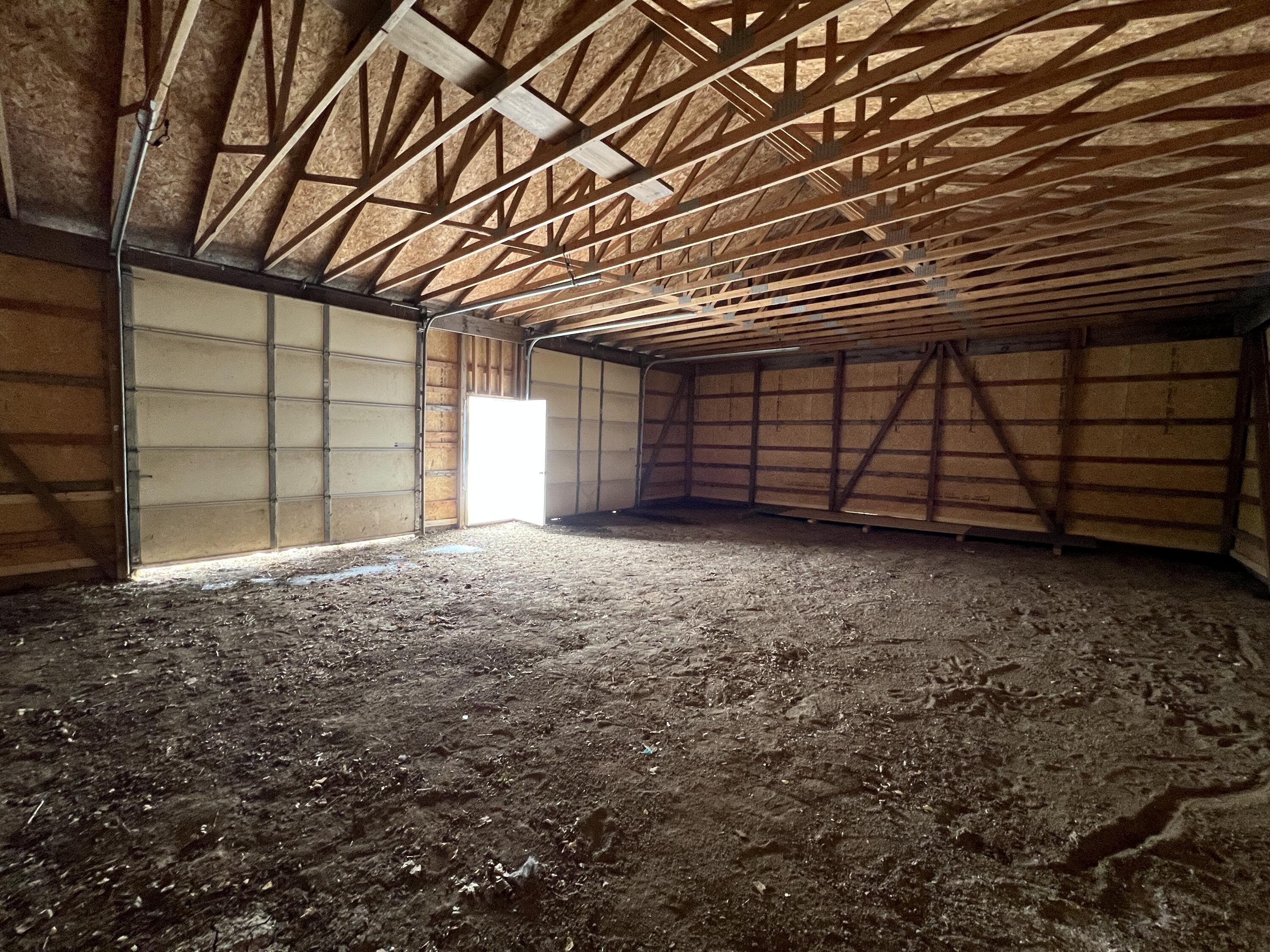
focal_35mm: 13
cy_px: 476
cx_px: 635
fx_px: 477
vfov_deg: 89.9
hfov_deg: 106.2
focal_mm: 1.57
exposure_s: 1/60
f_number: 1.8
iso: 400
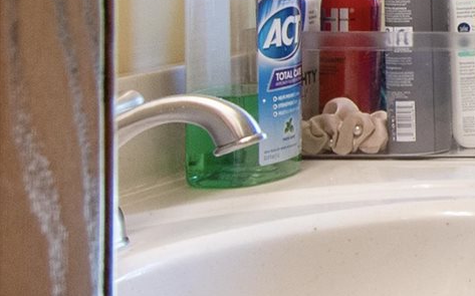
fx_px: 1798
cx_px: 1188
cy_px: -97
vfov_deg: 9.2
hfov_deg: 11.8
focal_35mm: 139
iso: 100
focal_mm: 14
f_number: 8
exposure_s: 1/8
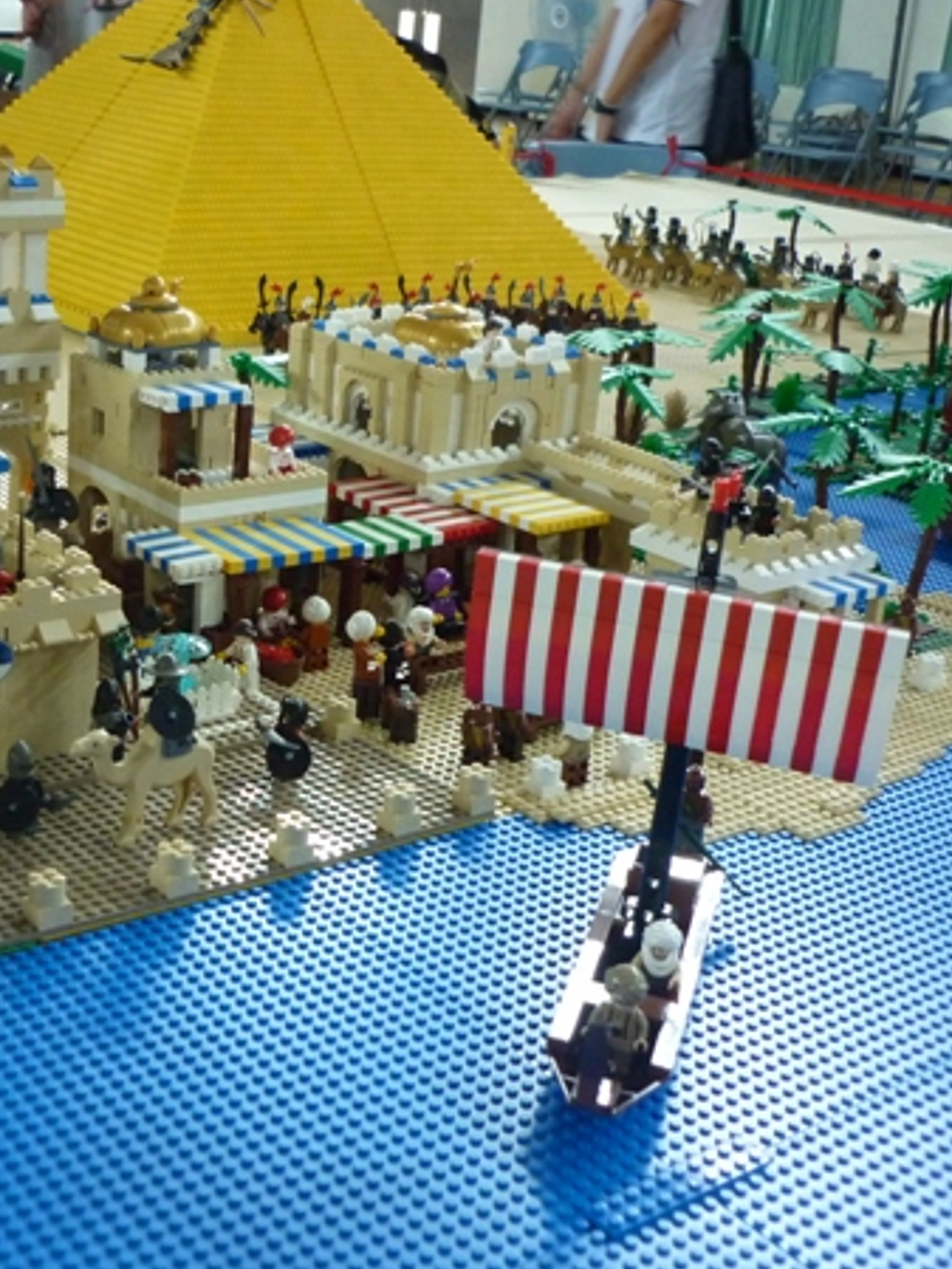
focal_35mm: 47
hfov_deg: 30.6
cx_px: 285
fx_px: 1723
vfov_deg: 40.4
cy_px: 647
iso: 400
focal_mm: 5.5
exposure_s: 1/25
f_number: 2.8
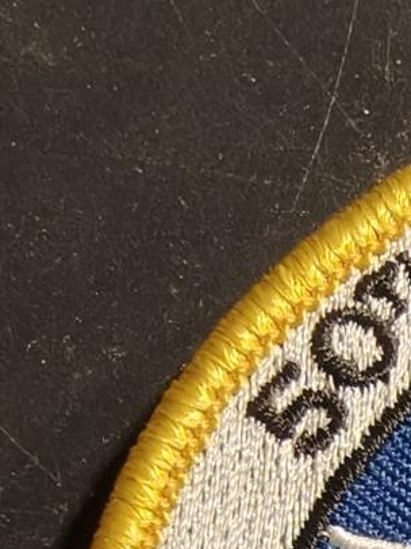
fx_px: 1616
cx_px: 857
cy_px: 1016
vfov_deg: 16.0
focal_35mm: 102
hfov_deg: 12.5
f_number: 2
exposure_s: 1/92.6
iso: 160
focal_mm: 2.32
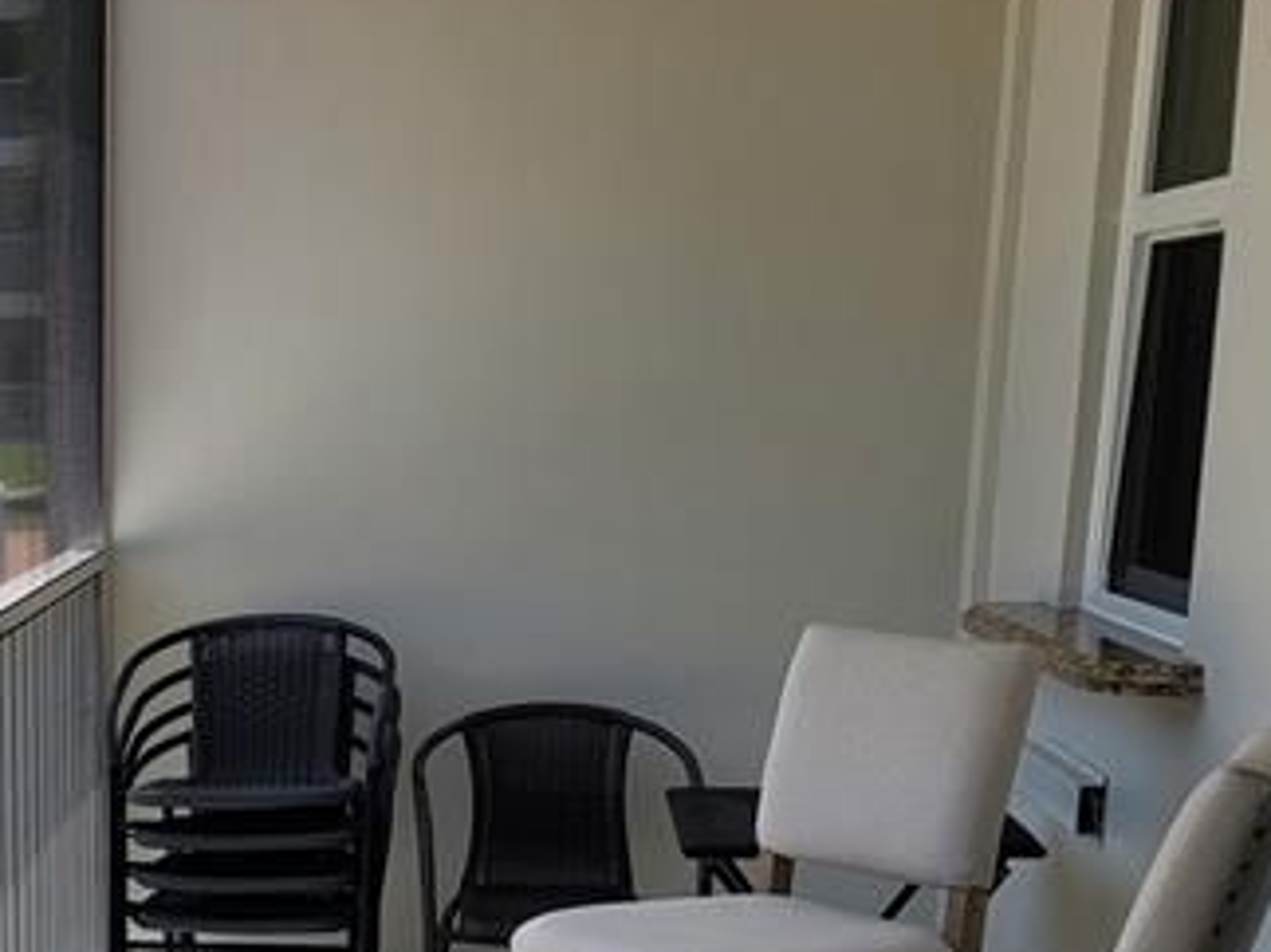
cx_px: -71
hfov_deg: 28.7
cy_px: 806
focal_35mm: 62
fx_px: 2276
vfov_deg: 23.2
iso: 20
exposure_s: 1/311
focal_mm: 7
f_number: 1.8
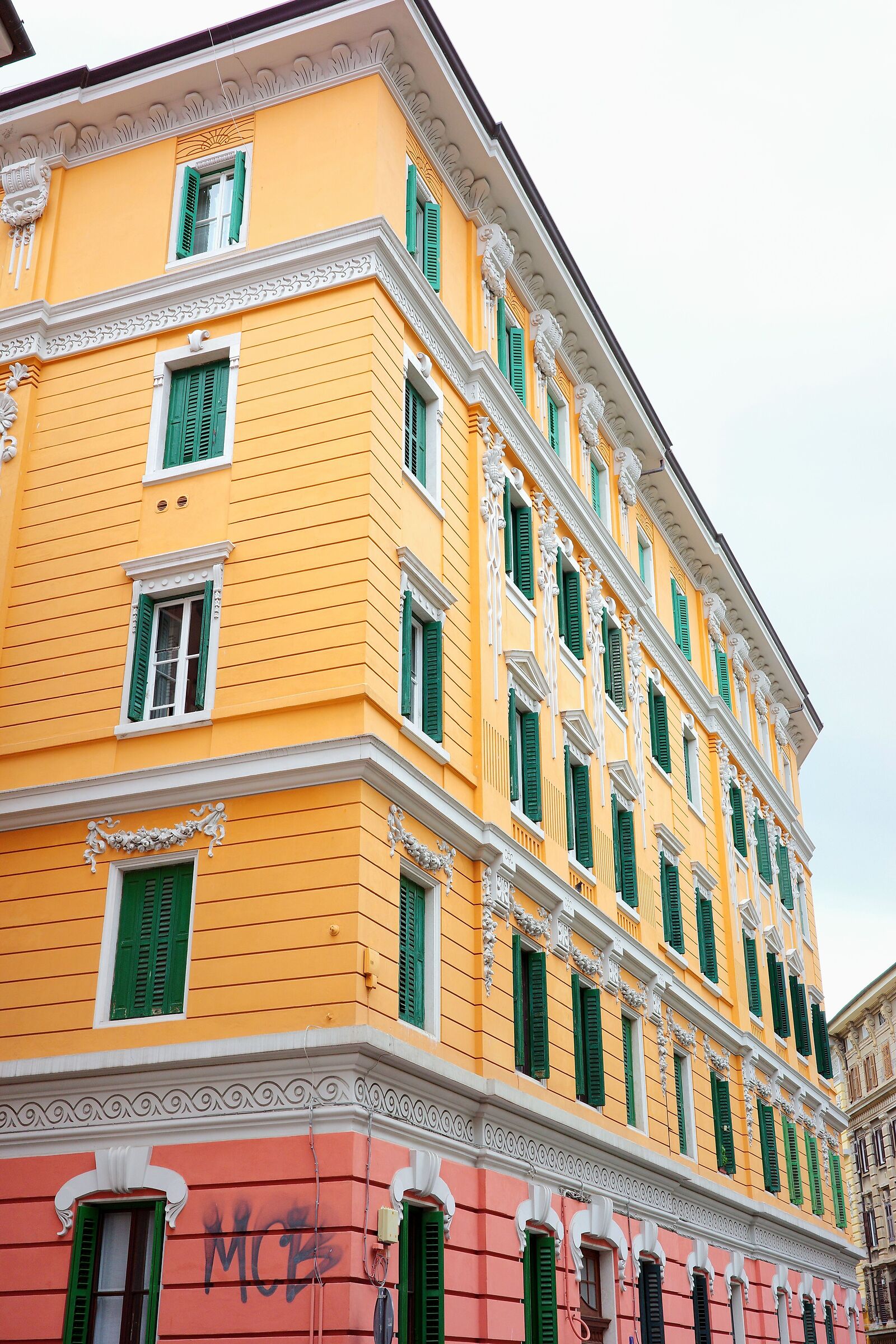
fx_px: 1493
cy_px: 672
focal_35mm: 40
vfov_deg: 48.5
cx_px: 448
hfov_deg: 33.4
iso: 200
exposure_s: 1/100
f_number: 6.3
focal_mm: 26
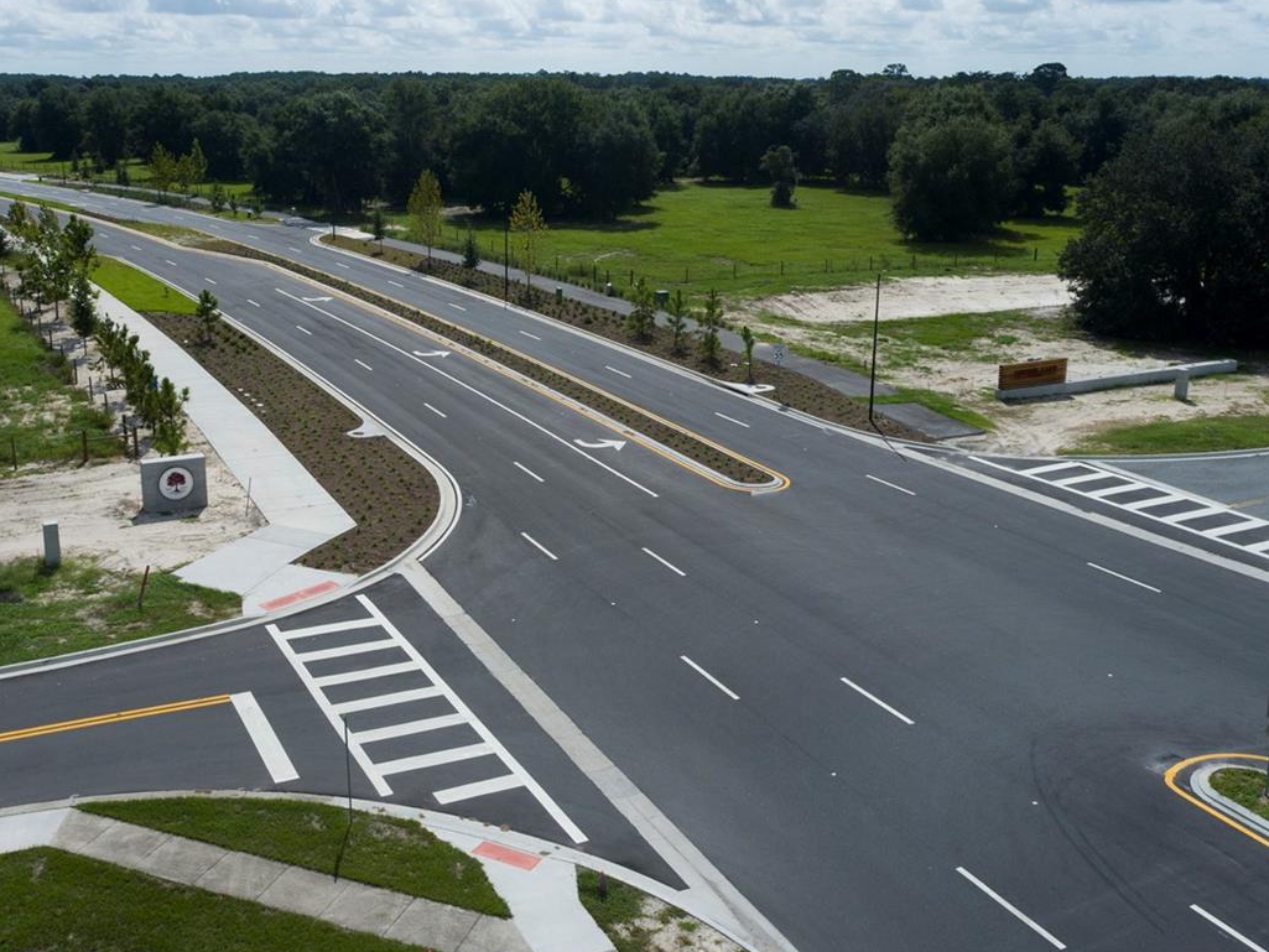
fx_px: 1320
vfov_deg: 39.5
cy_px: 394
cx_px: 572
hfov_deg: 51.3
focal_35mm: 36
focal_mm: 8.8
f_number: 5
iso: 100
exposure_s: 1/240
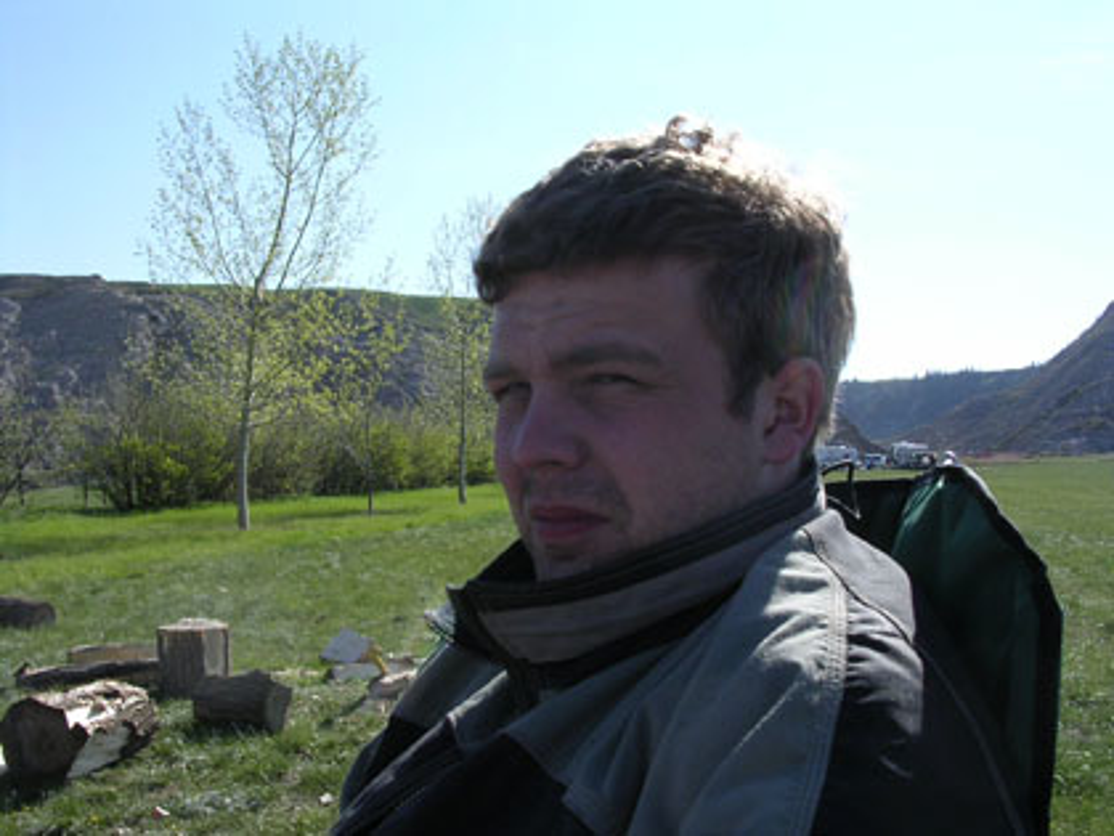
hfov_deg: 49.0
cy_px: 418
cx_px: 557
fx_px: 1223
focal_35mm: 38
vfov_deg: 37.7
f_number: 5.6
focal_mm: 5.8
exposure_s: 1/263
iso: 100
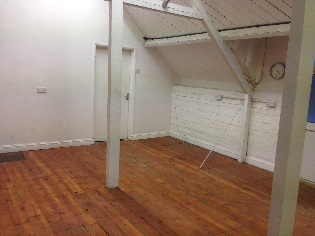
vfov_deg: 42.9
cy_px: 118
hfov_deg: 55.4
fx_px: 300
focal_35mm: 33
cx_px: 158
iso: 50
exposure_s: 1/30
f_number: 2.4
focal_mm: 4.12
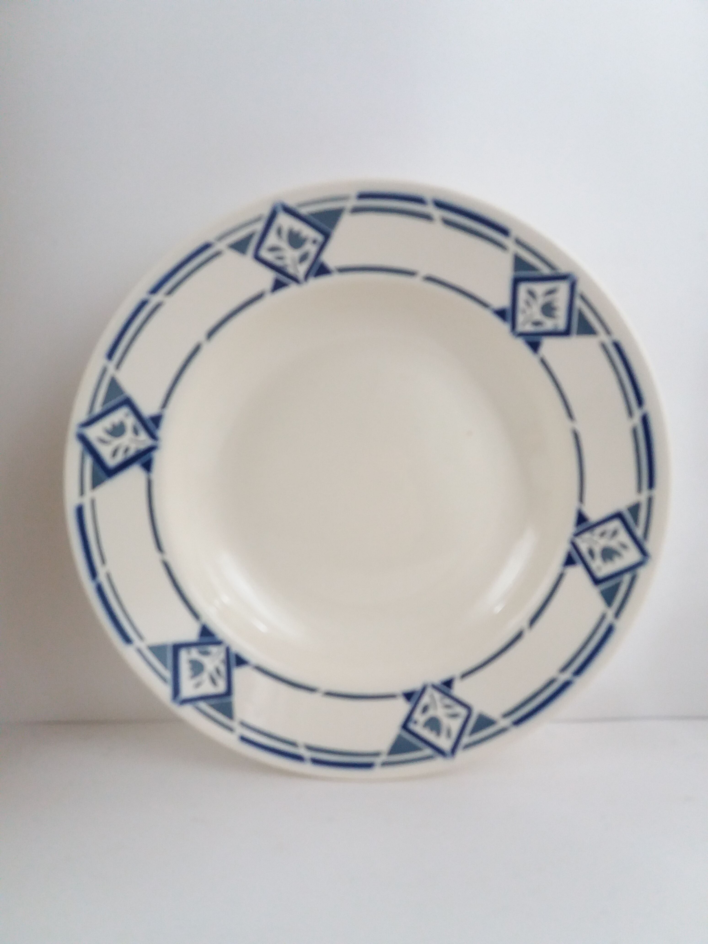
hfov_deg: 49.7
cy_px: 472
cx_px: 354
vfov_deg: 63.4
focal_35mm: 28
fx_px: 764
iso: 200
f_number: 1.9
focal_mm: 3.7
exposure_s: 1/112
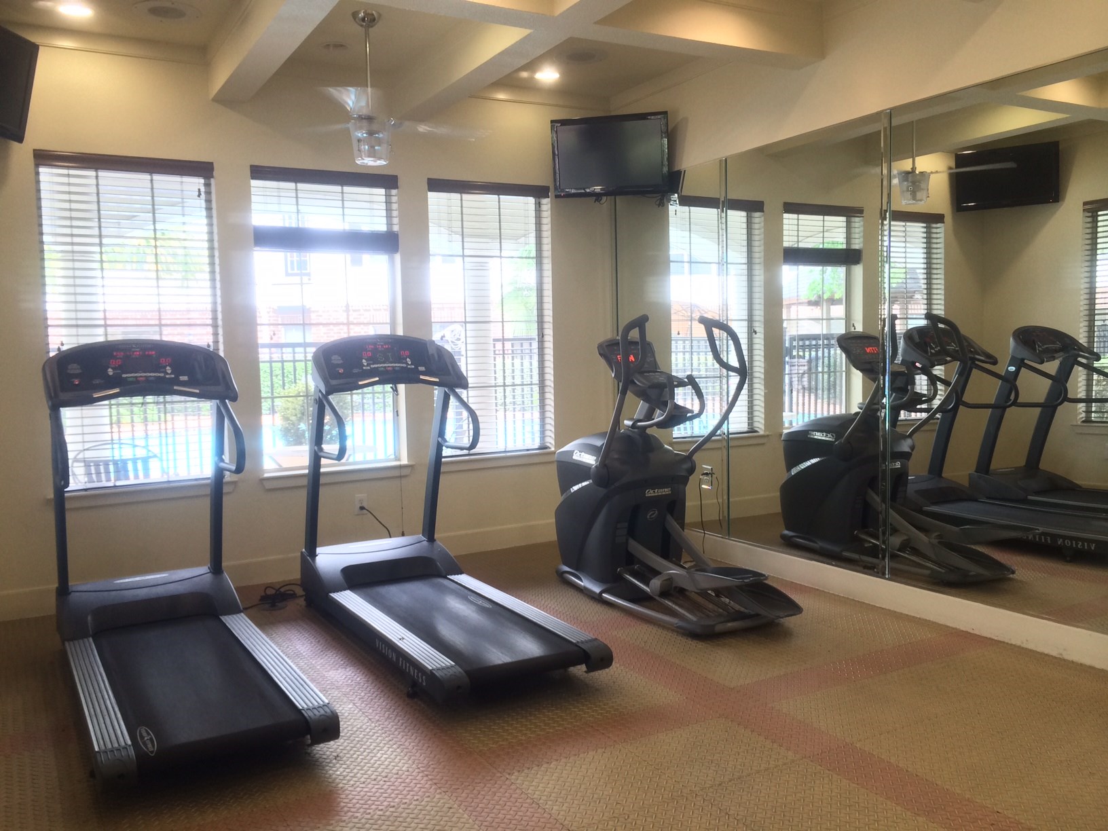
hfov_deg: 60.0
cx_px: 554
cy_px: 416
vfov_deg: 46.8
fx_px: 960
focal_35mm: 30
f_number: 2.2
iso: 64
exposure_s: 1/30
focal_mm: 4.12
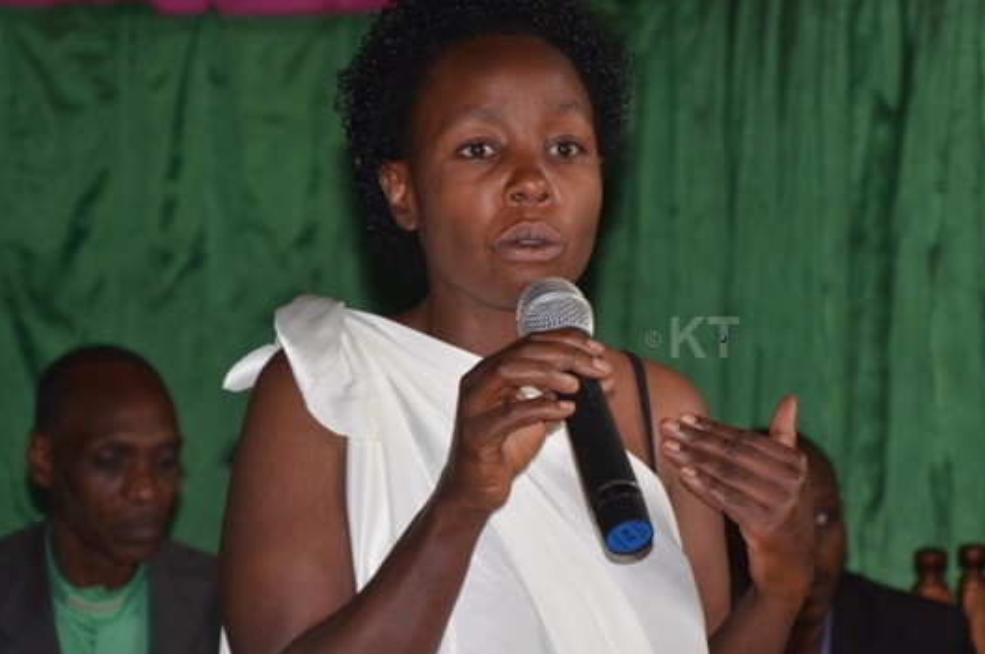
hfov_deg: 11.0
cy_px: 353
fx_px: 5109
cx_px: 543
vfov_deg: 7.3
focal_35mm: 187
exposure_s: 1/60
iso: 800
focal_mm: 92
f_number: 5.6
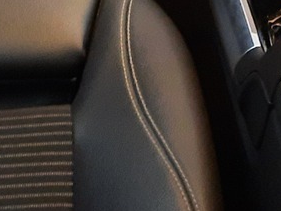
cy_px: -309
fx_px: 1040
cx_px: 293
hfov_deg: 15.1
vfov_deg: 10.0
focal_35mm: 128
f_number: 2
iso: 800
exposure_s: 1/25
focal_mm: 4.6
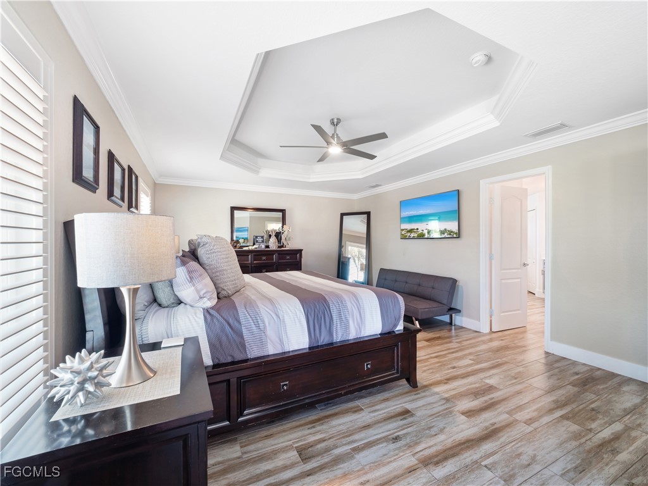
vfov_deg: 85.7
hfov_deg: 102.1
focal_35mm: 14
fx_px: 262
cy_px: 243
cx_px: 324
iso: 200
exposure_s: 1/2
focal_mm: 7
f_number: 7.1
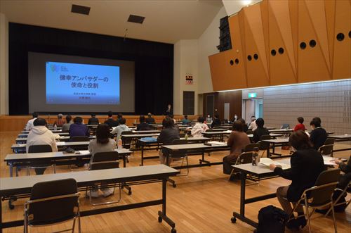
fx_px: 263
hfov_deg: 67.5
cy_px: 116
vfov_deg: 47.7
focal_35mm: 27
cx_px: 176
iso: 3200
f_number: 9
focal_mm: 18
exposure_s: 1/25
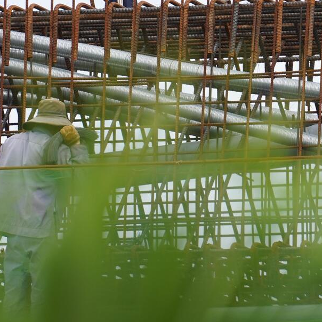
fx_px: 11366
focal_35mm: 1080
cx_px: 79
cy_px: 23
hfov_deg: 1.6
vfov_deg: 1.6
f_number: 5.6
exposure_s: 1/1000
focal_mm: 400
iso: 500
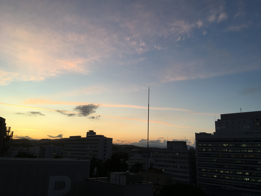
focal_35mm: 29
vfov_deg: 48.2
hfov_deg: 61.7
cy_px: 98
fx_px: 219
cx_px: 130
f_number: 2.2
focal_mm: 4.15
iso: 25
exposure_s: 1/120
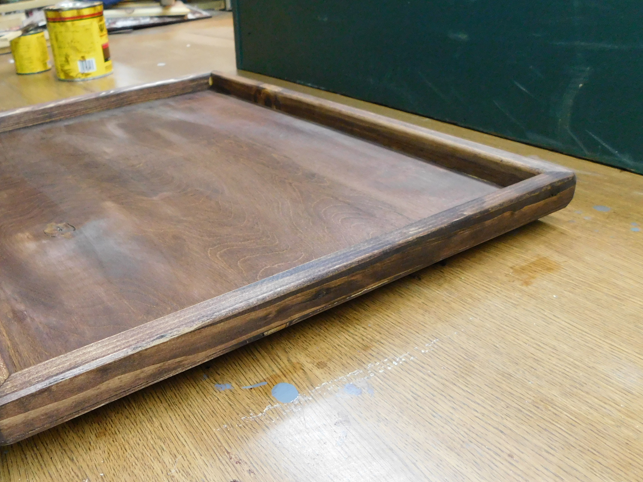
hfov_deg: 57.1
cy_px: 277
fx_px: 576
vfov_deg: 45.3
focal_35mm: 31
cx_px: 217
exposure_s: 1/25
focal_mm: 4
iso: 400
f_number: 3
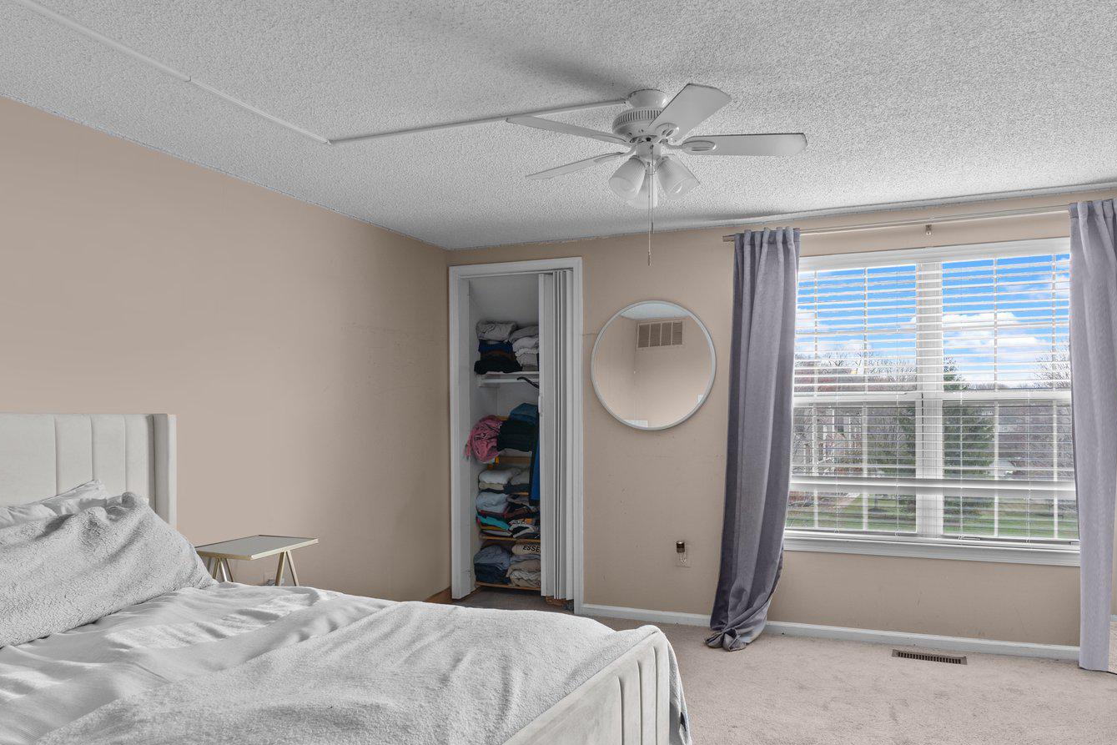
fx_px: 807
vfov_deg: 49.4
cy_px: 423
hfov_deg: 69.3
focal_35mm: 26
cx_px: 607
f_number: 8
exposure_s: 1/5
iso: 500
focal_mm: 17
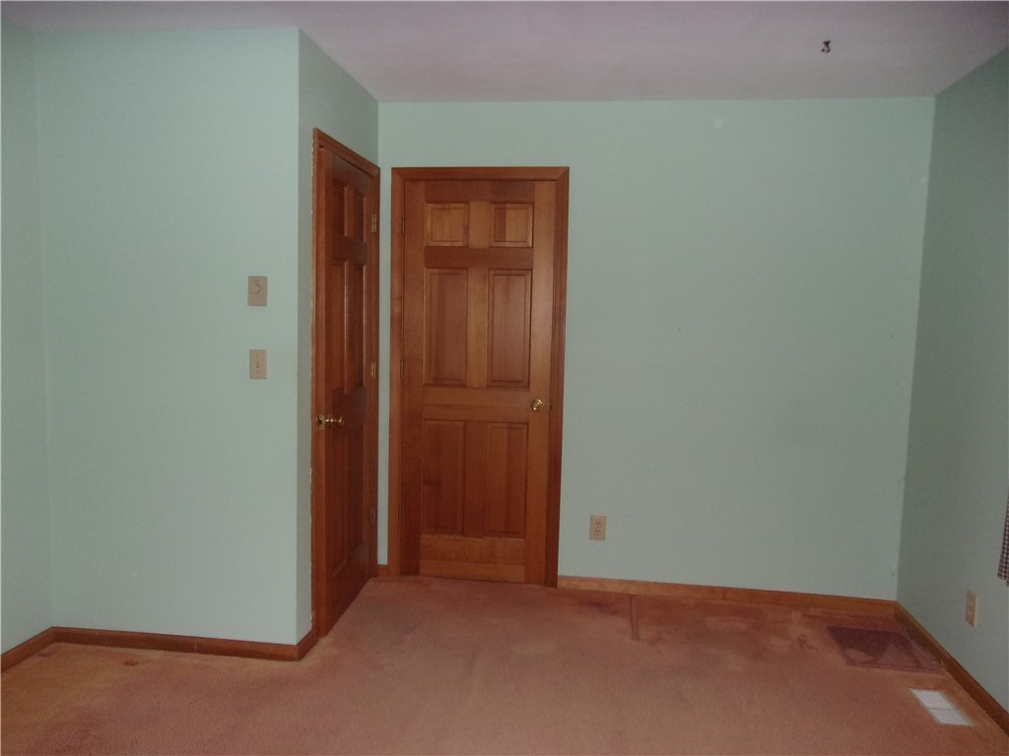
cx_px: 504
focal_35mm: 27
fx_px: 787
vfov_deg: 51.4
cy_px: 378
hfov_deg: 65.3
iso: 200
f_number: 3
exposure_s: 1/34
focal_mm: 4.9
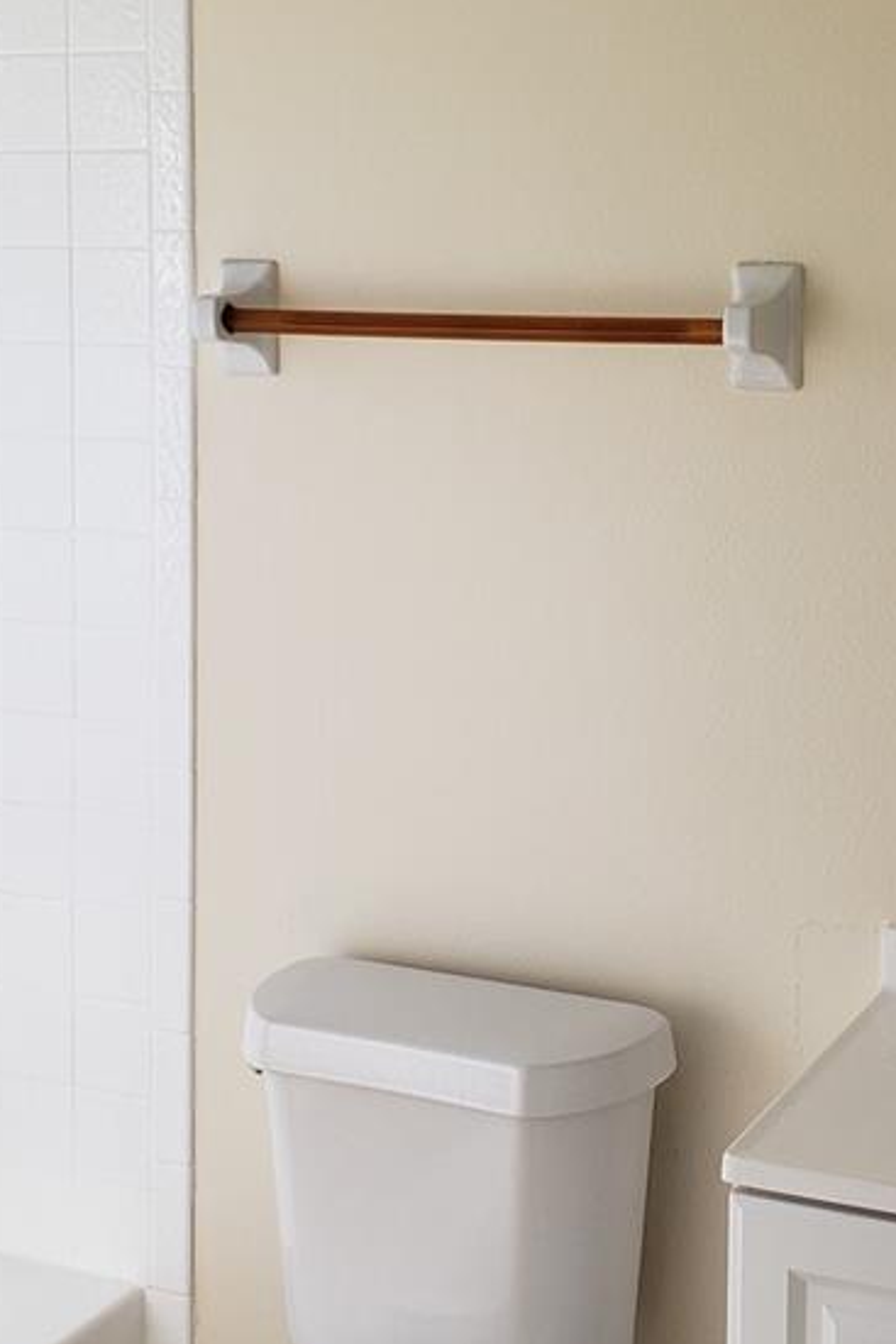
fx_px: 2201
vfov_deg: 33.7
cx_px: 652
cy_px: 464
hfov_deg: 22.8
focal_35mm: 59
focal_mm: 4.3
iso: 50
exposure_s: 1/222
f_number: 2.4
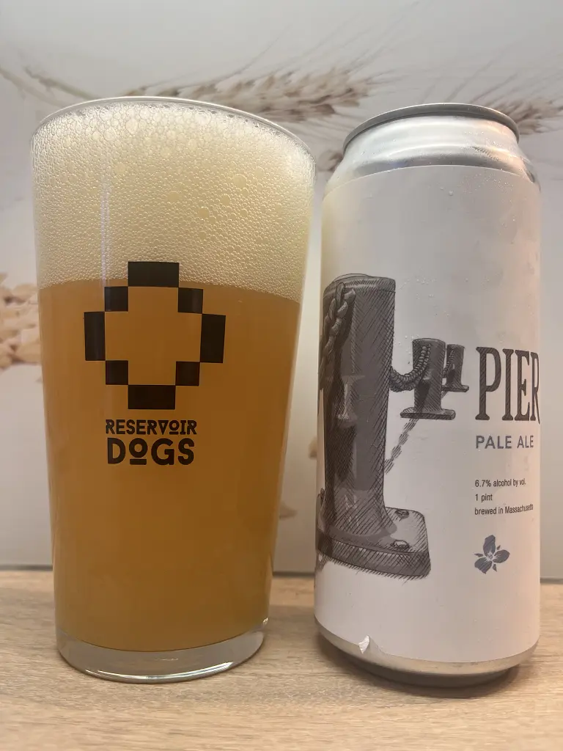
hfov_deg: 53.1
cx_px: 282
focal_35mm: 26
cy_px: 376
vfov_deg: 67.3
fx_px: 564
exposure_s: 1/100
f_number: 1.6
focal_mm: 5.1
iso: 125
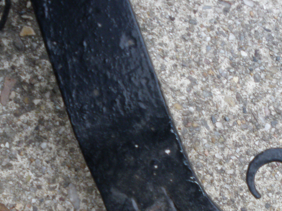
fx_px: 652
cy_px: 234
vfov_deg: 17.8
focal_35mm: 80
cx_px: 152
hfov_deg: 24.4
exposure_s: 1/50
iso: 160
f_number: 3.5
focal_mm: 6.3
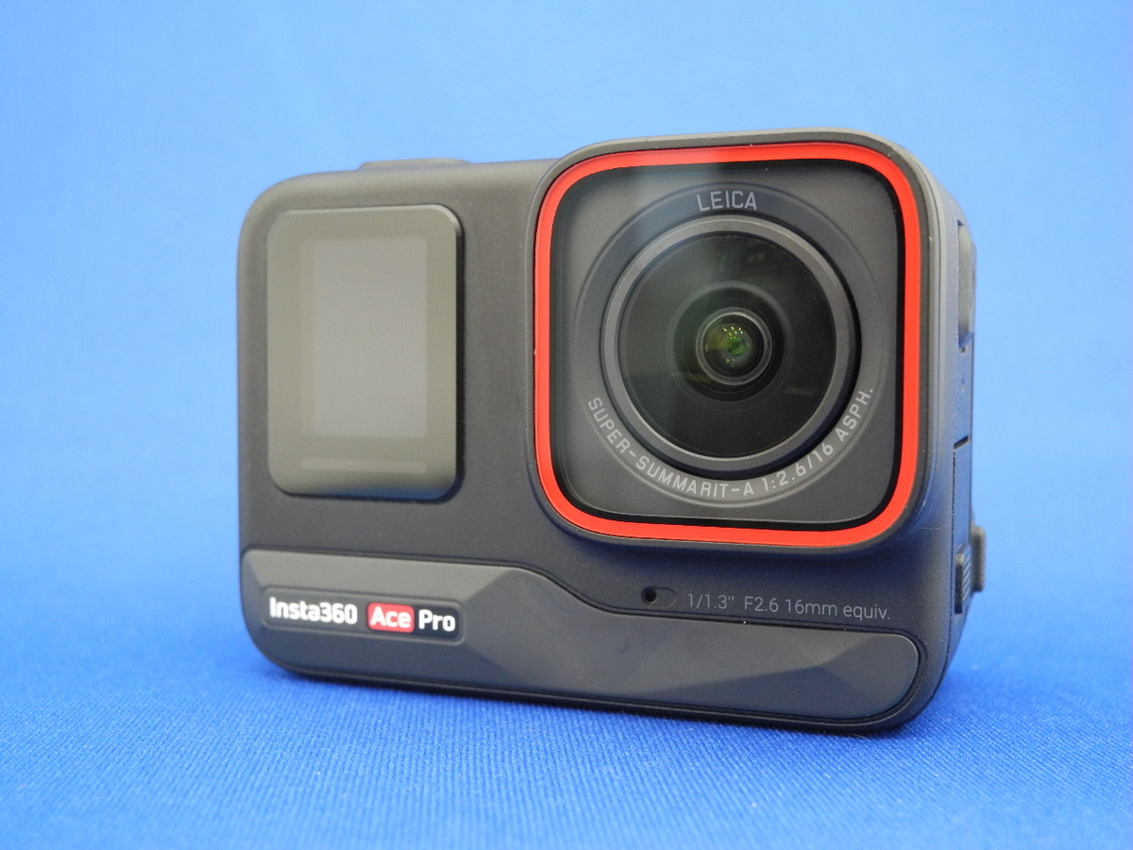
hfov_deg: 45.8
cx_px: 566
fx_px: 1342
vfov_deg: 35.1
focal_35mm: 41
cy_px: 425
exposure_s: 1/20
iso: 400
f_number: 3.2
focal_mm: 8.8
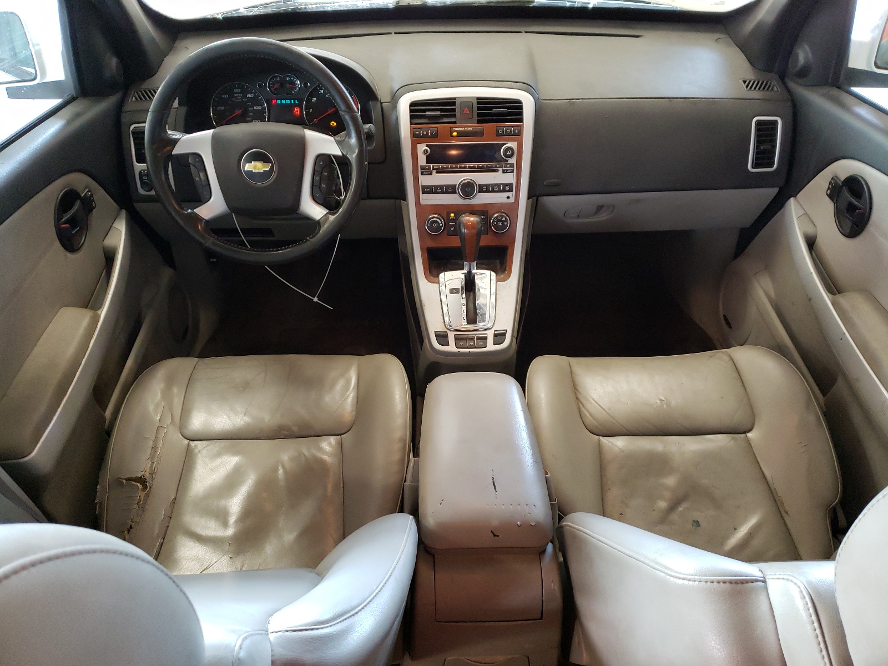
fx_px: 667
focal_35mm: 26
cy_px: 333
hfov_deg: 67.3
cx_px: 444
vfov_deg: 53.1
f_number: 1.5
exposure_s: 1/40
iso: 267
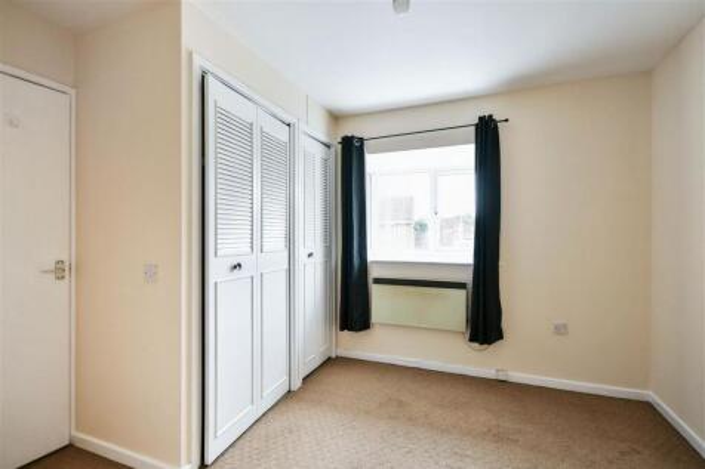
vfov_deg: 77.3
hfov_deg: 100.4
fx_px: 294
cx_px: 352
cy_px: 234
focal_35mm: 15
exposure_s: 1/60
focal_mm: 10
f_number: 5
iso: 500
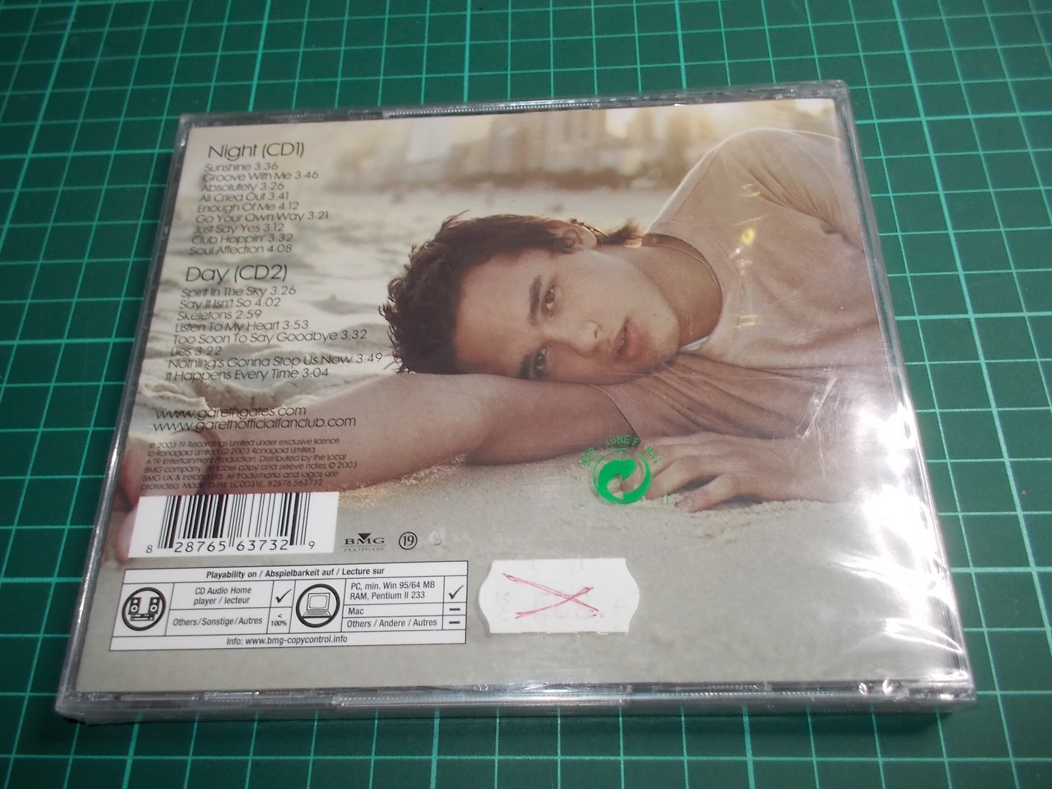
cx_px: 526
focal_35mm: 29
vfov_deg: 48.2
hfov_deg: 61.7
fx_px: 881
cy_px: 394
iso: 160
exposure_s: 1/30
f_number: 3.3
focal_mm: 4.1
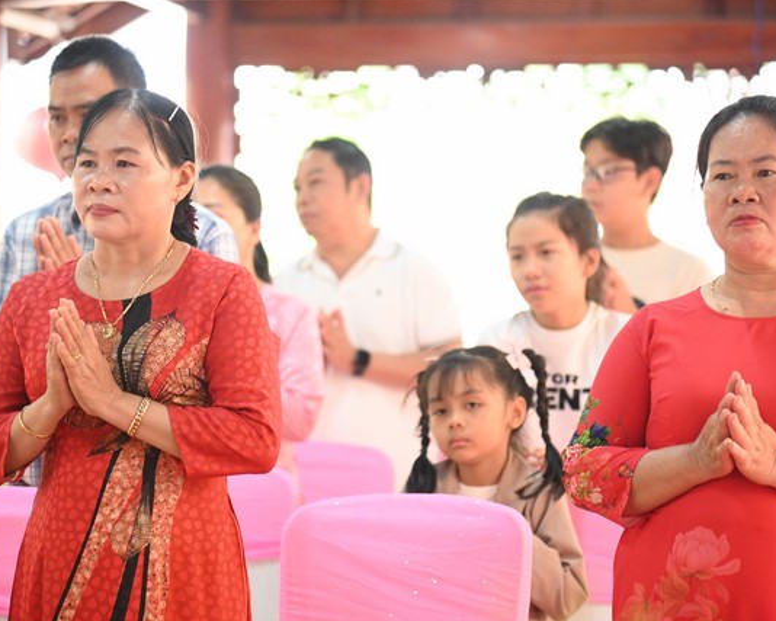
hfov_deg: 14.1
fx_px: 3146
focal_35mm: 137
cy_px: 310
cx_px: 381
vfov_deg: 11.3
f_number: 4
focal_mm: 120
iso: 5000
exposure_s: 1/320
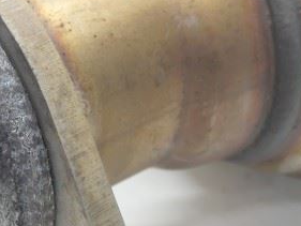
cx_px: 238
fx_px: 1348
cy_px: 74
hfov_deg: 12.7
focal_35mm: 155
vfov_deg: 9.6
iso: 200
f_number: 4
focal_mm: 17
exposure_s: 1/60
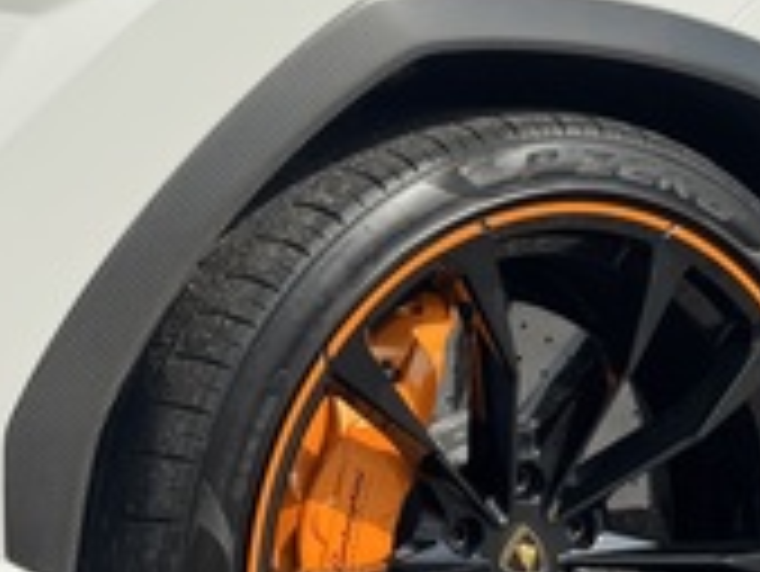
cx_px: 454
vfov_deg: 12.5
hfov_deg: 16.5
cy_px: 281
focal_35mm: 119
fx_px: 2615
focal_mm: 6.76
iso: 64
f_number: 1.78
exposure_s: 1/2513
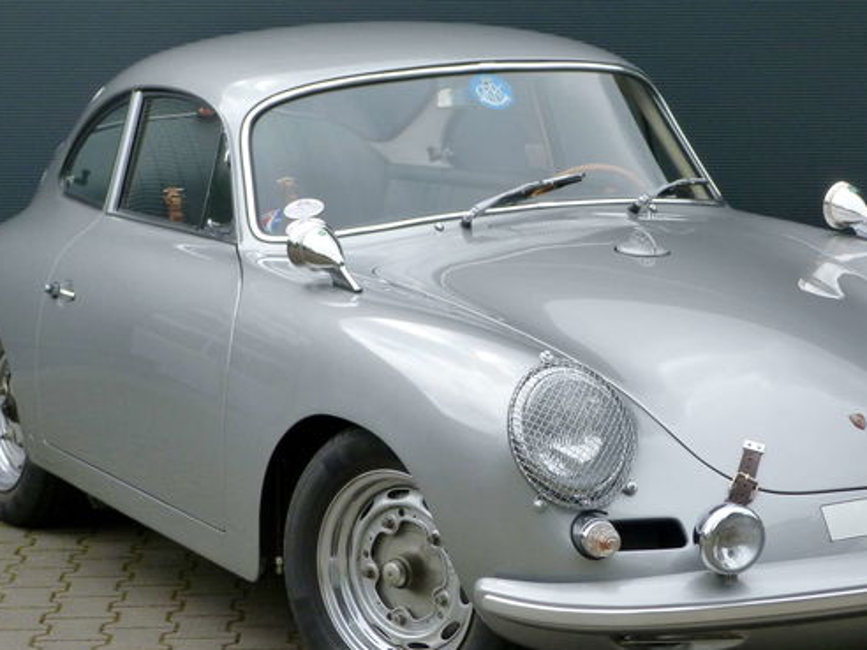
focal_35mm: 125
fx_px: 3131
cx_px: 553
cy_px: 335
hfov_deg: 15.7
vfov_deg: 11.9
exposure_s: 1/250
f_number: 5
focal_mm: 14.5
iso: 125
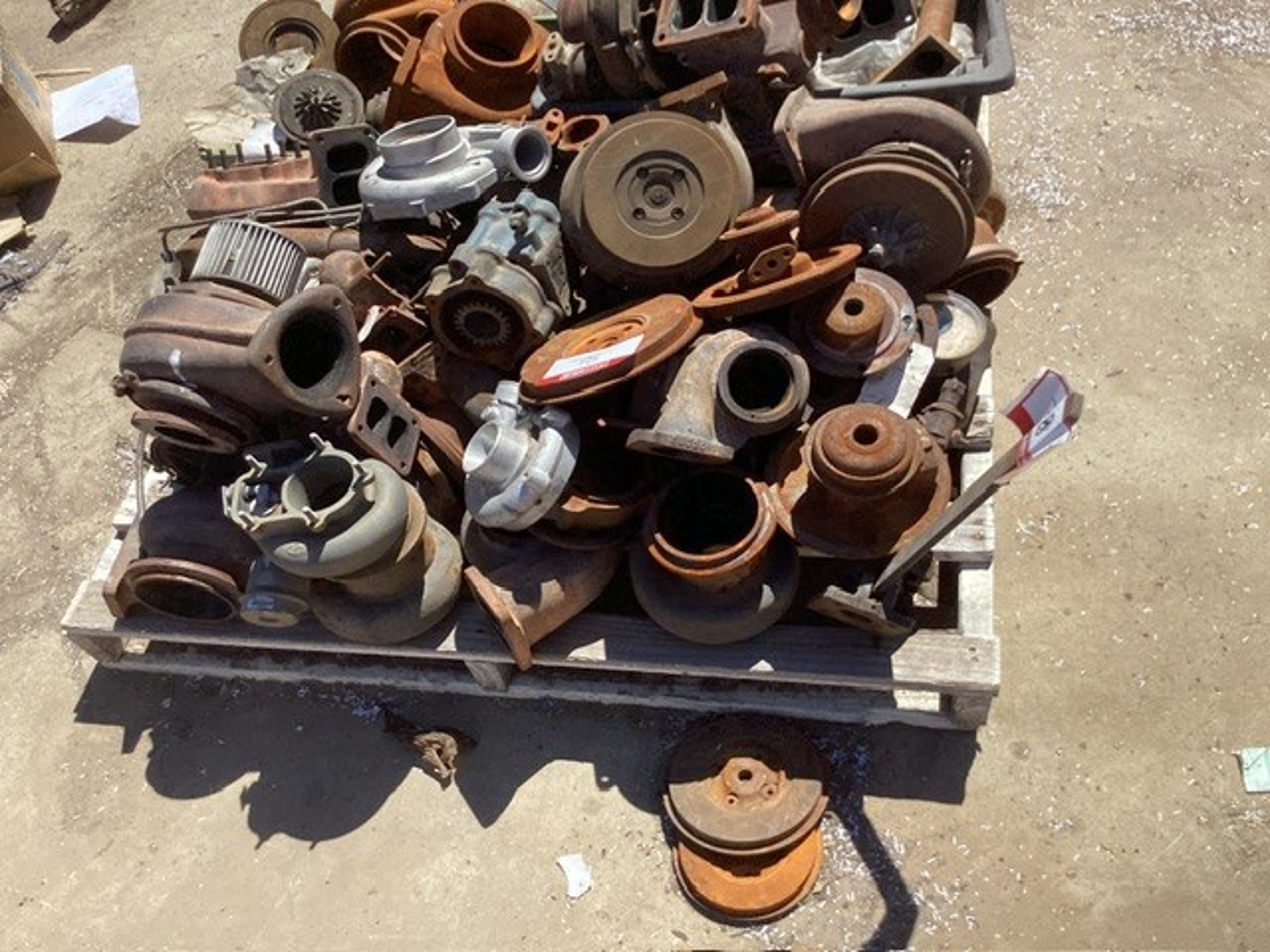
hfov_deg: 58.4
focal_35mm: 31
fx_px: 1137
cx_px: 635
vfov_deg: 45.4
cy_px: 476
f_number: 2.4
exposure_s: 1/858
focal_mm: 3.3
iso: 25
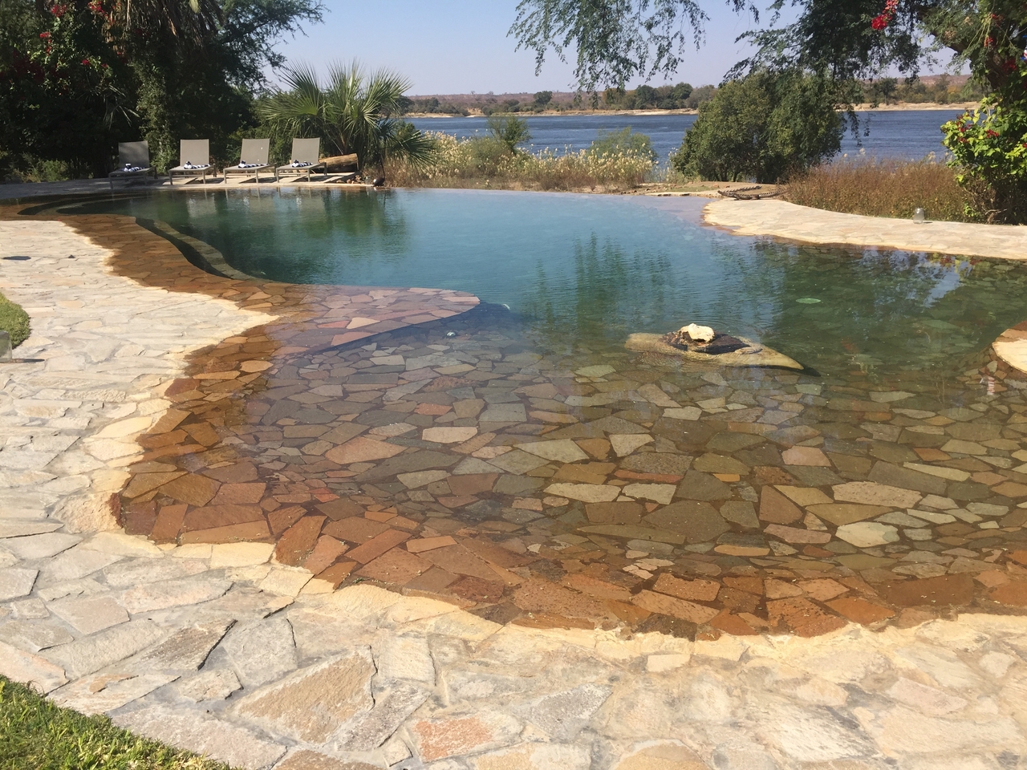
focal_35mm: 29
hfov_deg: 61.7
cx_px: 514
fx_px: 860
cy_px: 385
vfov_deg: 48.2
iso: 32
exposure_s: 1/1883
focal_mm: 4.15
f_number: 2.2
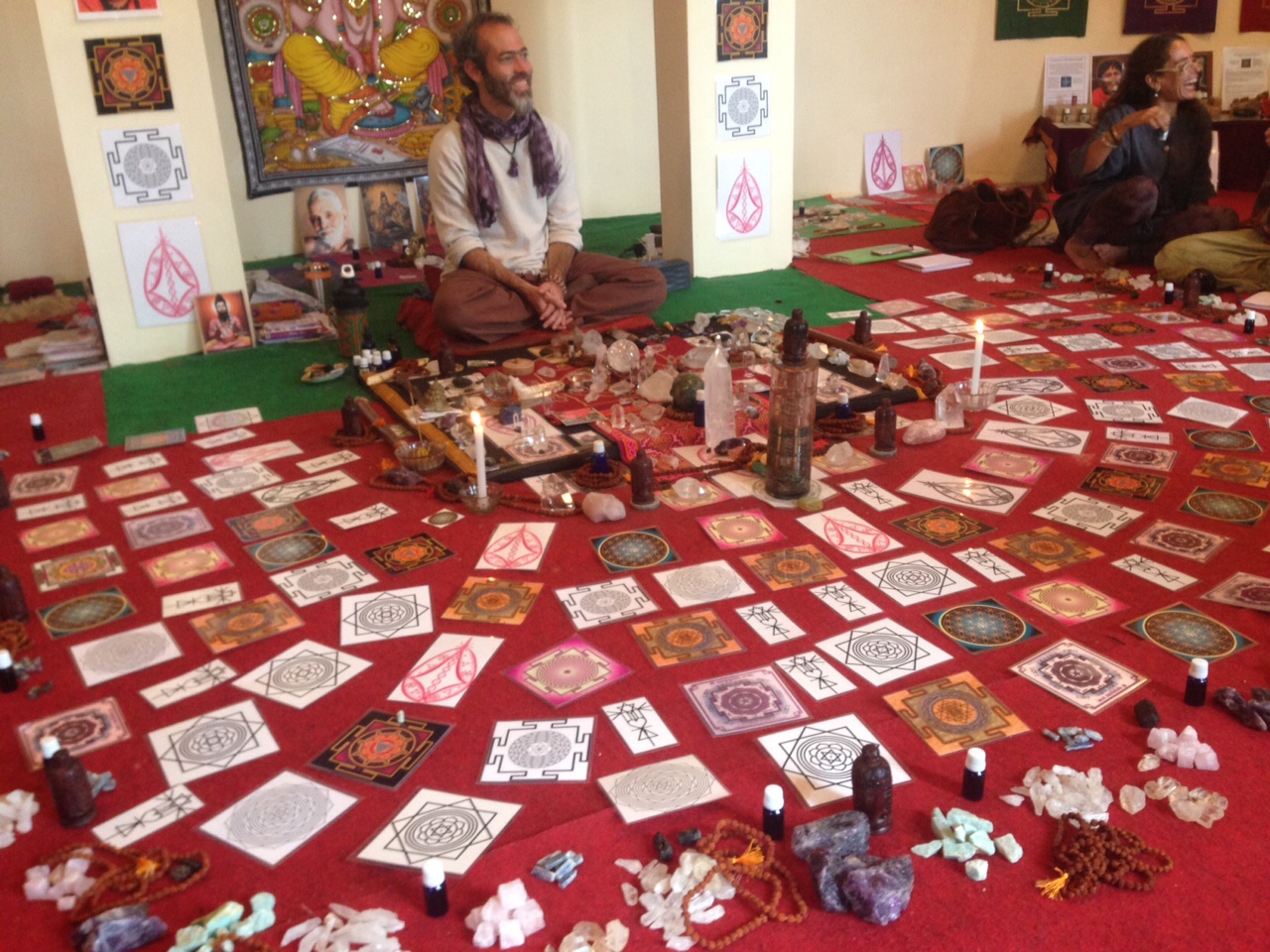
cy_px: 476
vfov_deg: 42.9
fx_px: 1211
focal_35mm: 33
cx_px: 635
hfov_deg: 55.4
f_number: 2.4
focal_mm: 4.12
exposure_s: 1/20
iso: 125
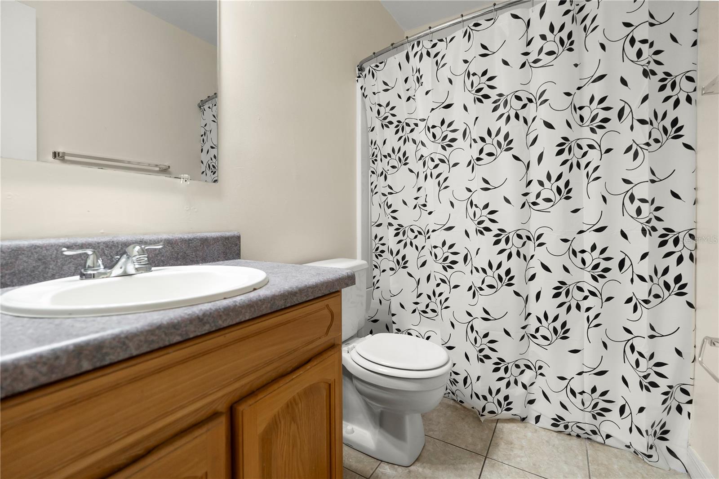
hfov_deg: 96.7
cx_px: 360
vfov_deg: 73.7
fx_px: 319
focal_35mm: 16
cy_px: 240
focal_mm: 16
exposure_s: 1/160
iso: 640
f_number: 4
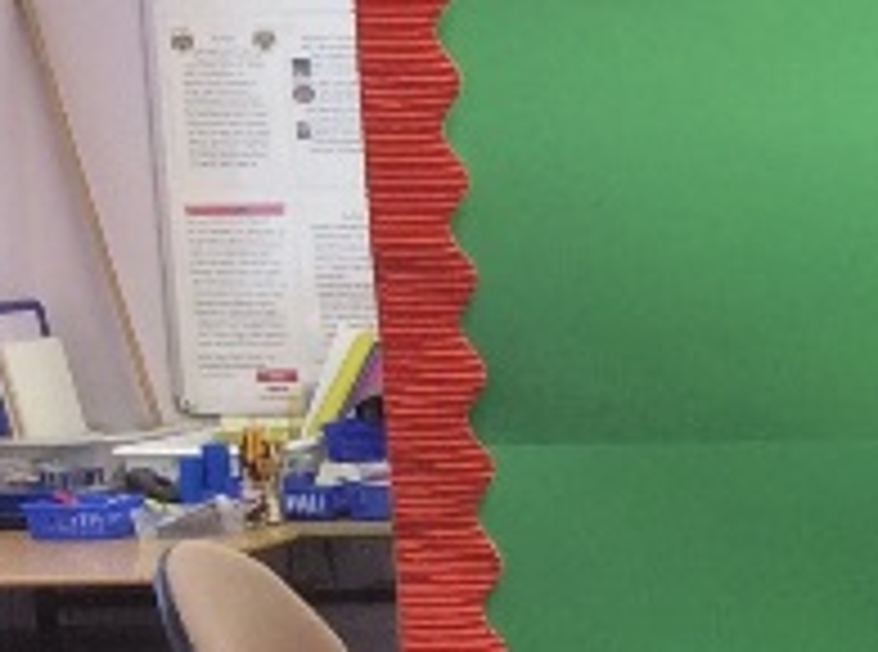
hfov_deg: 11.2
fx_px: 4071
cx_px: 1711
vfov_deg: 9.1
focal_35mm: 161
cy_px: 665
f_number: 2.4
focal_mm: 3.3
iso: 80
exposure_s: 1/25
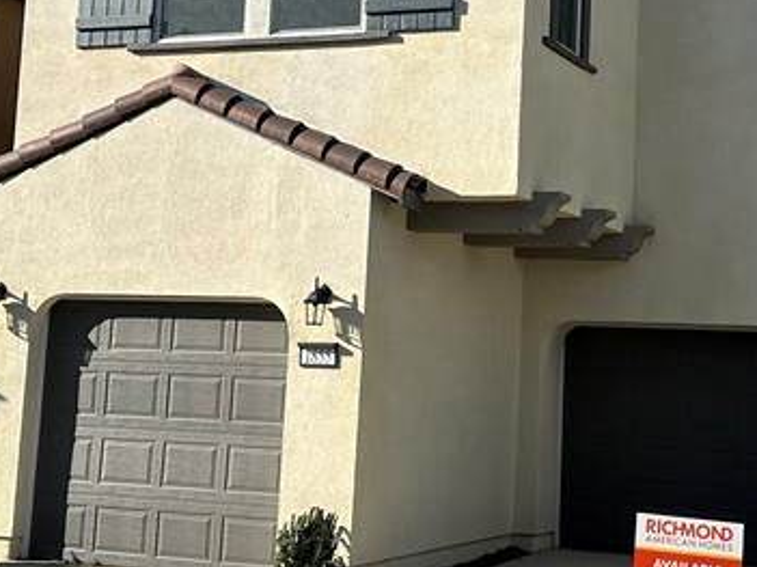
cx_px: 470
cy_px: 160
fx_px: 1530
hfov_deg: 27.7
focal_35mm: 70
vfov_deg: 20.9
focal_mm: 6.86
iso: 80
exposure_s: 1/4762
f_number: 1.78
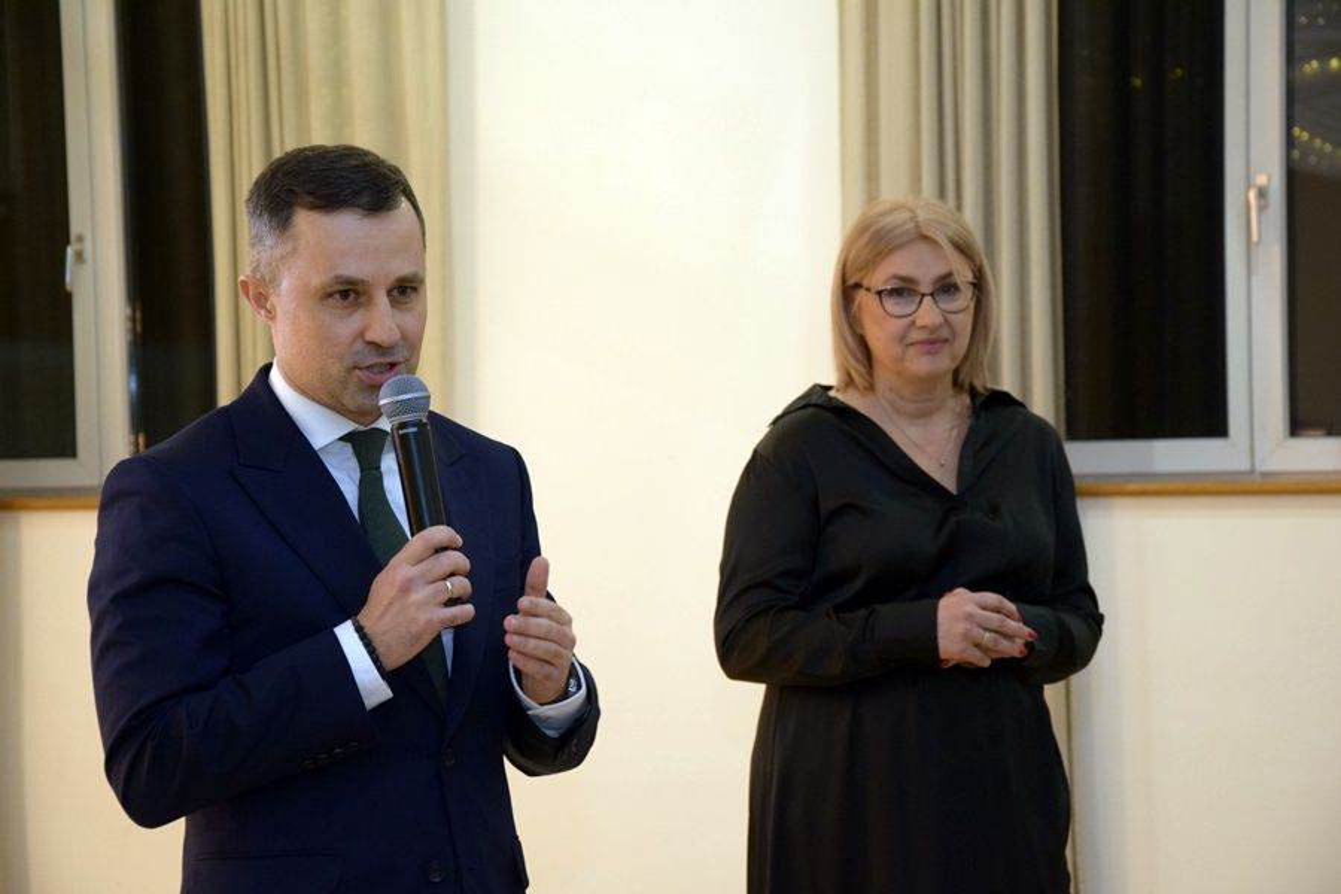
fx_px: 3911
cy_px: 447
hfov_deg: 19.5
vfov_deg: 13.0
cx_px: 670
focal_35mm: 105
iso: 1600
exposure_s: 1/60
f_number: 5.3
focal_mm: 70
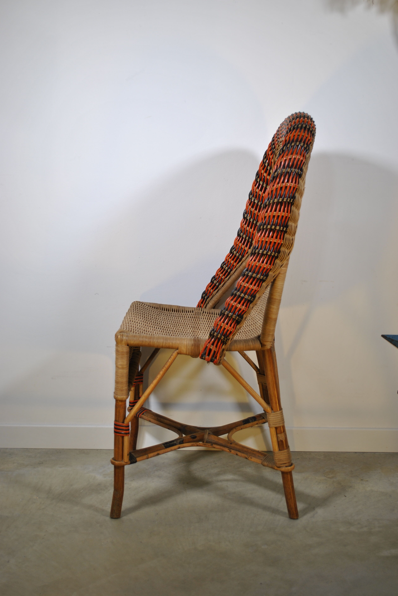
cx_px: 200
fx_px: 813
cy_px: 292
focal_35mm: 49
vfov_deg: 40.3
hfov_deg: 27.5
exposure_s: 1/30
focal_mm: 32
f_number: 4.8
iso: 100
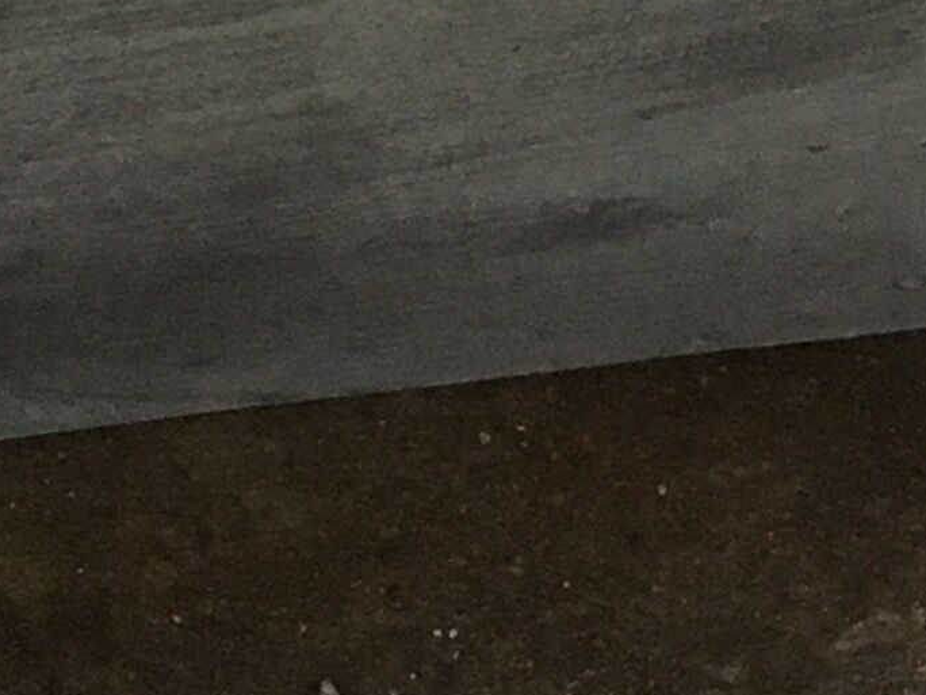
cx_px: 318
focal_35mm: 171
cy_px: -845
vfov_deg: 8.1
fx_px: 4574
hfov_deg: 11.5
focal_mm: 4.15
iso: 200
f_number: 2.2
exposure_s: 1/17
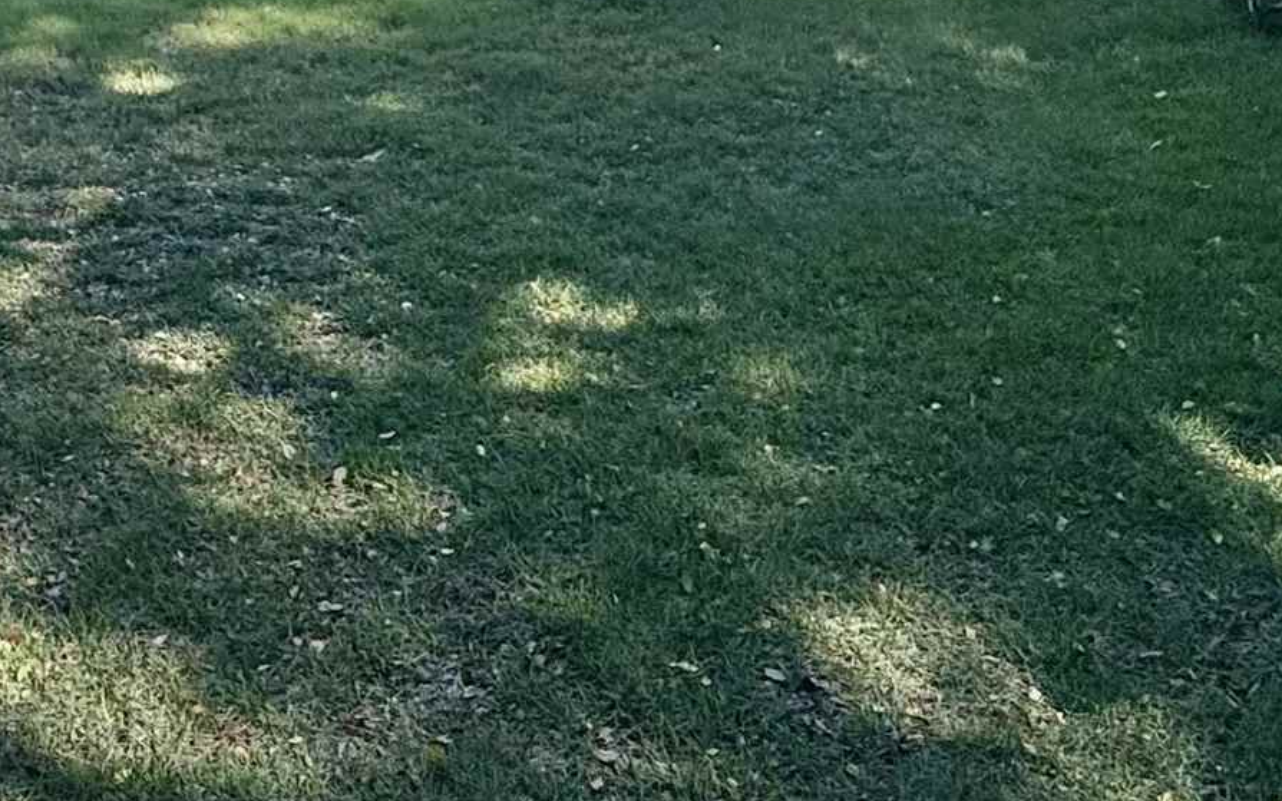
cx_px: 423
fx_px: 1782
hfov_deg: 39.1
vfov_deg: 22.0
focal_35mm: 51
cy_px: -318
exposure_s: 1/821
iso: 50
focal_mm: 2.22
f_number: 2.2
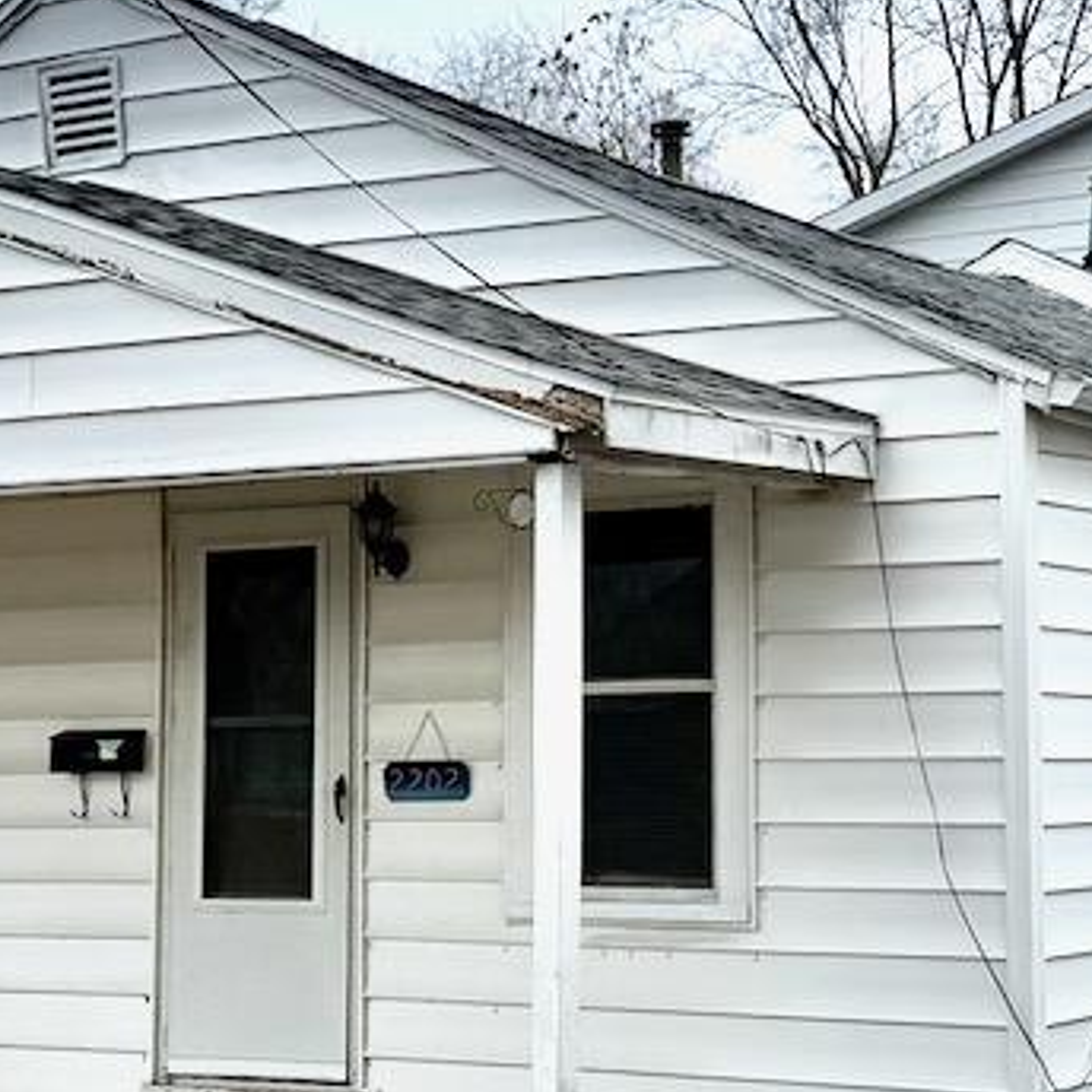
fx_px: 2820
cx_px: 727
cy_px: 562
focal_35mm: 79
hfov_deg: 21.8
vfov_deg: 21.9
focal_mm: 6.76
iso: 80
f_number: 1.78
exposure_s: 1/3279
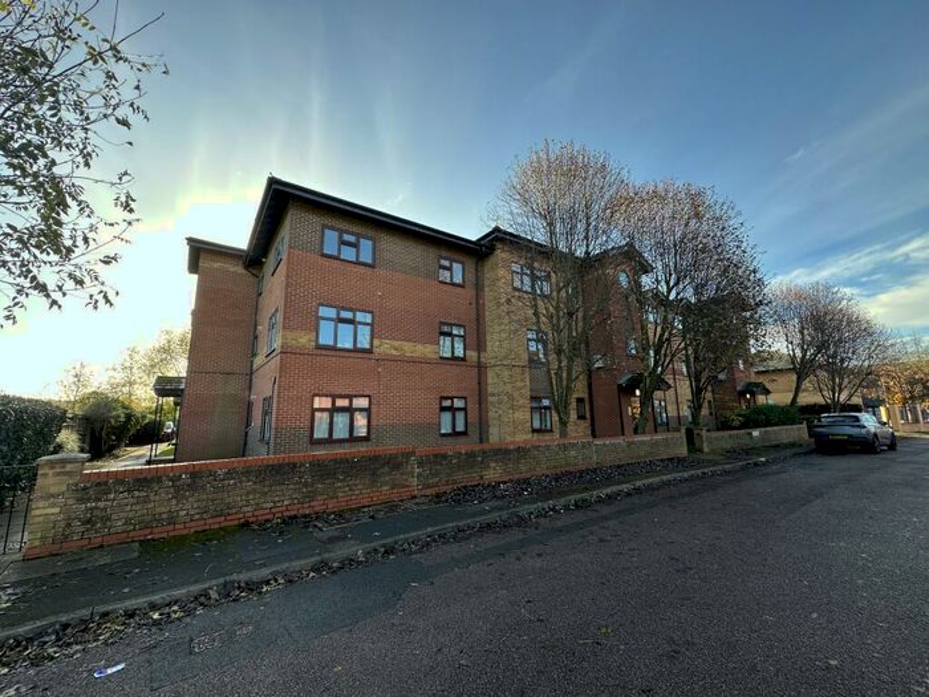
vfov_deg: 85.7
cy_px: 348
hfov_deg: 102.1
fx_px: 376
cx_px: 464
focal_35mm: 14
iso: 40
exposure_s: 1/467
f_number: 2.2
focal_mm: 2.22
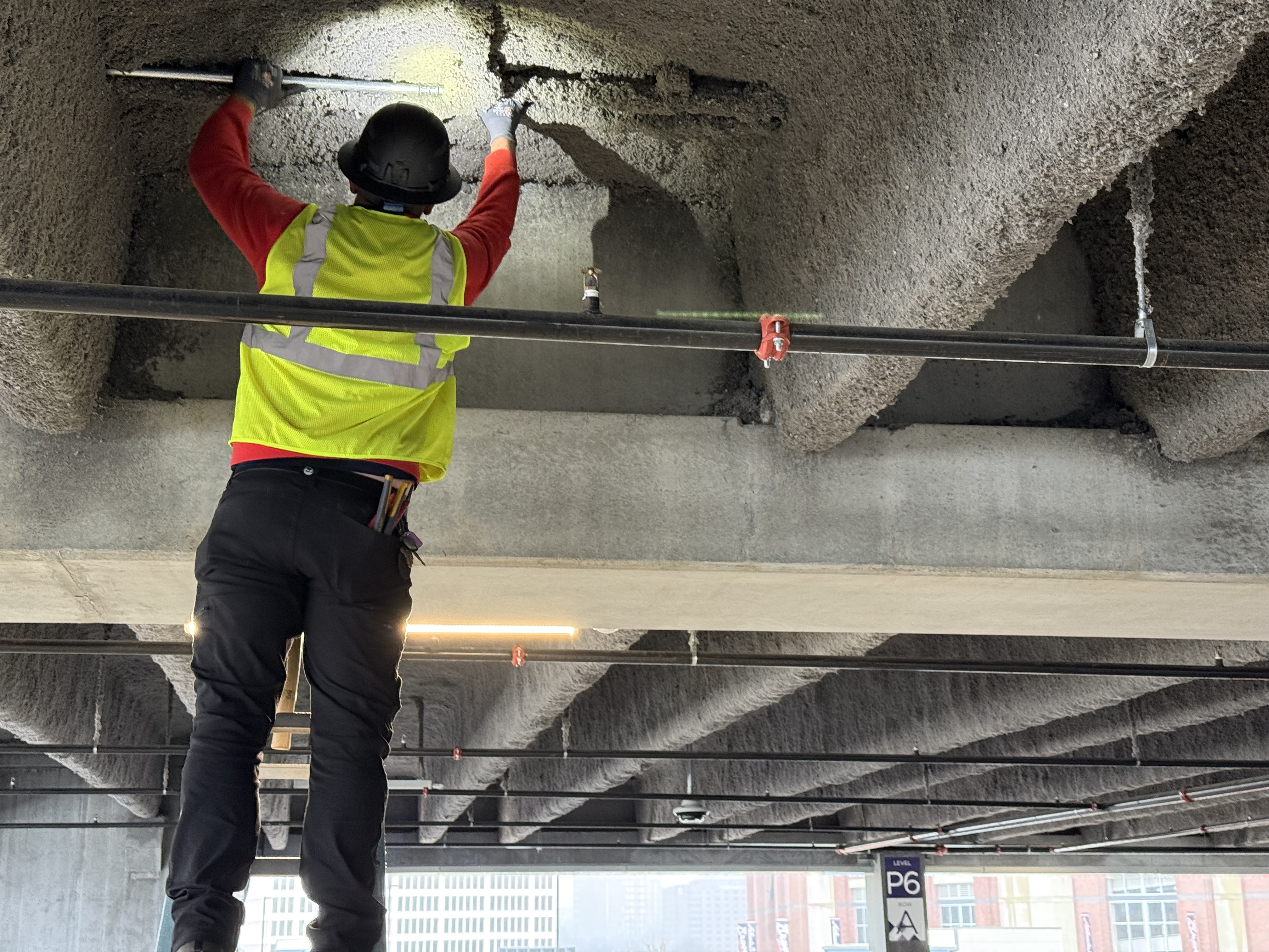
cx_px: 634
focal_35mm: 48
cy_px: 476
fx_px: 1760
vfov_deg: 30.3
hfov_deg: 39.7
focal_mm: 6.76
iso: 400
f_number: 1.78
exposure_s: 1/40
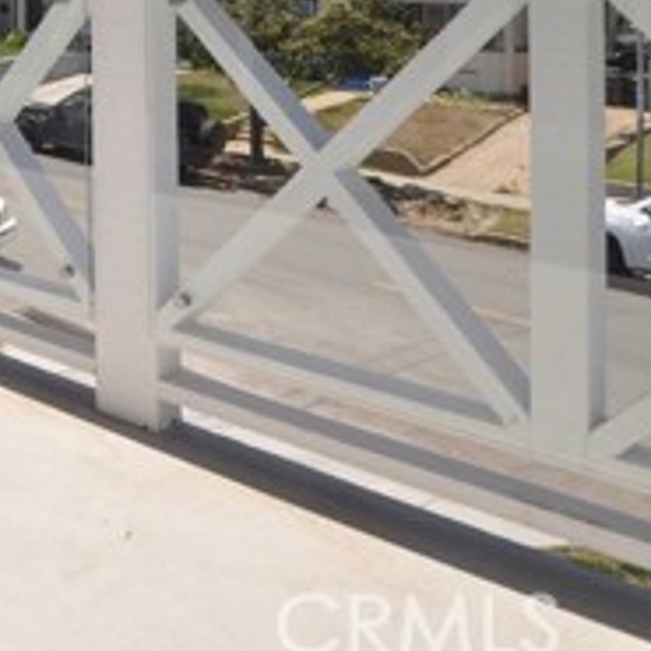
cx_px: -285
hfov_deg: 28.1
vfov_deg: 33.3
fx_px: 936
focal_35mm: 44
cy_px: -72
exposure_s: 1/200
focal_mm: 10
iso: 200
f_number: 14
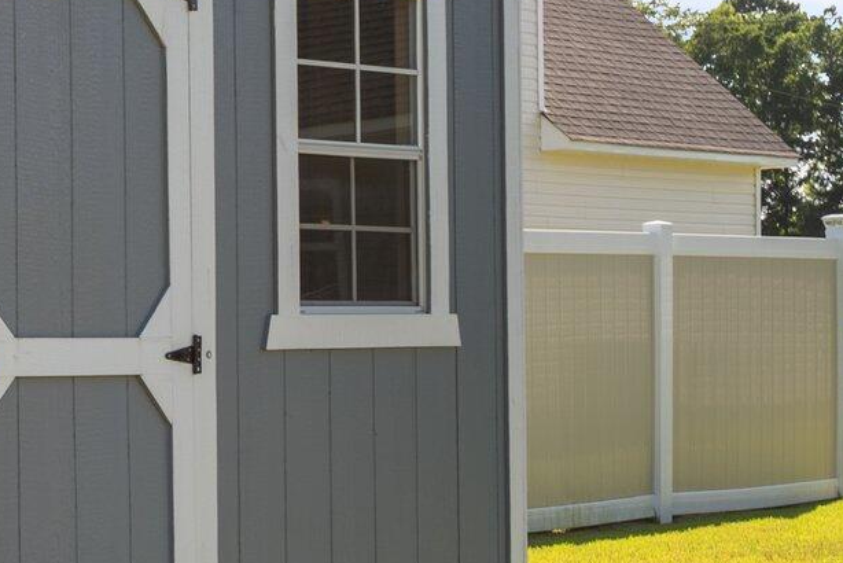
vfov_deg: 13.7
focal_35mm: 100
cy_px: 170
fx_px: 2343
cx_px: -435
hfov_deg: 18.1
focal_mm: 30
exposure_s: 1/160
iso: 64
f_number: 7.1
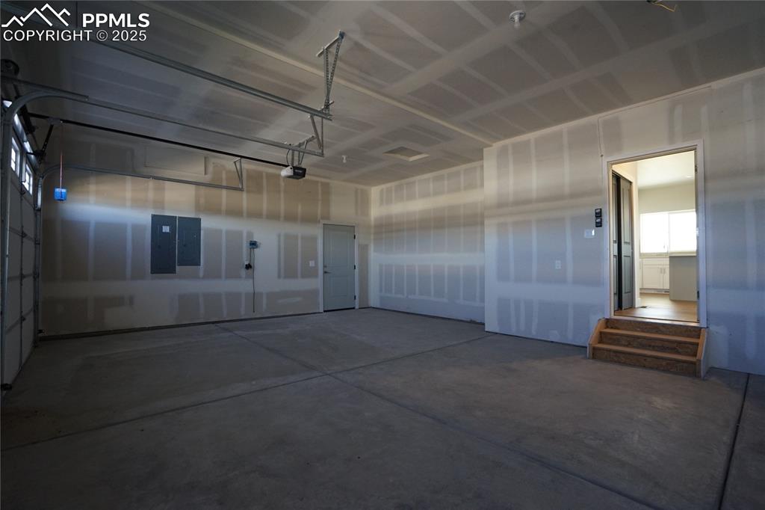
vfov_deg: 73.7
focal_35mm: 16
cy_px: 255
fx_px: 340
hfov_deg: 96.8
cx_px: 382
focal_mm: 16
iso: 2000
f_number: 4
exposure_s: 1/200
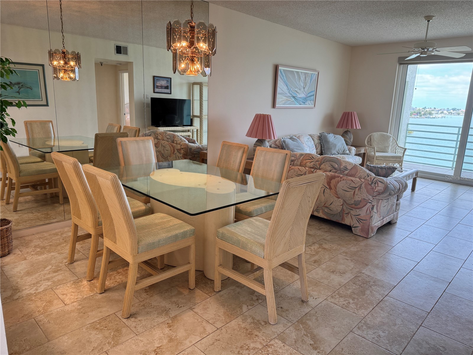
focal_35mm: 24
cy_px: 178
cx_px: 236
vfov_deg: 56.8
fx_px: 328
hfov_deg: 71.6
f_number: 1.78
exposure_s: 1/169
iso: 100
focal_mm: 6.76
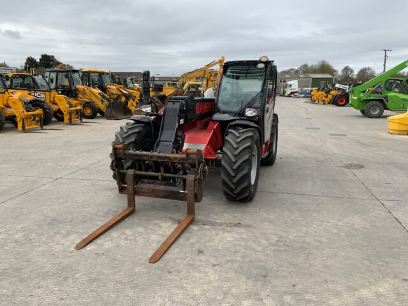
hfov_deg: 61.7
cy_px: 153
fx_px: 342
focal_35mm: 29
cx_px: 204
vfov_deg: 48.2
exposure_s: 1/1490
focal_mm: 3
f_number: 1.8
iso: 16
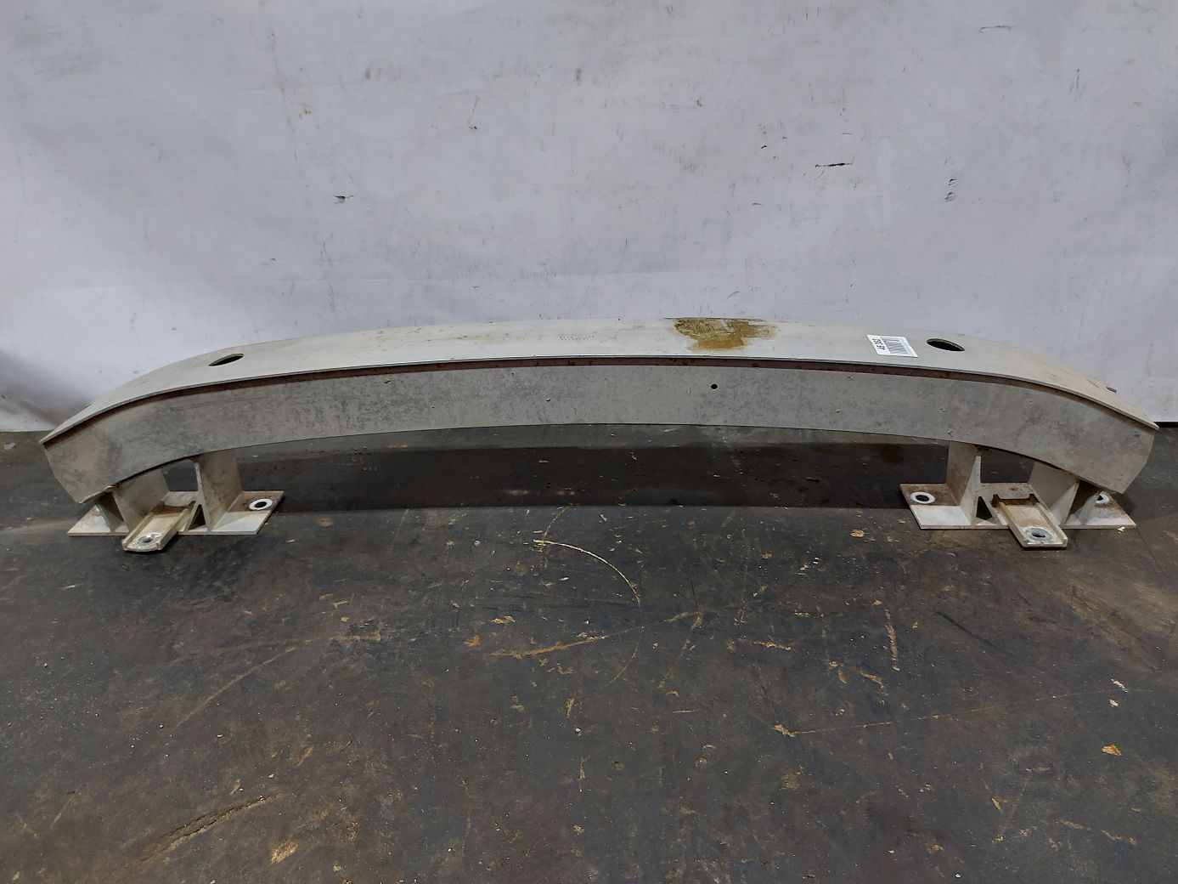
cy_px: 442
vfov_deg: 56.8
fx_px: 817
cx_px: 589
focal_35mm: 24
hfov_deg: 71.6
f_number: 1.8
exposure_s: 1/50
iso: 160
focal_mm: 5.23
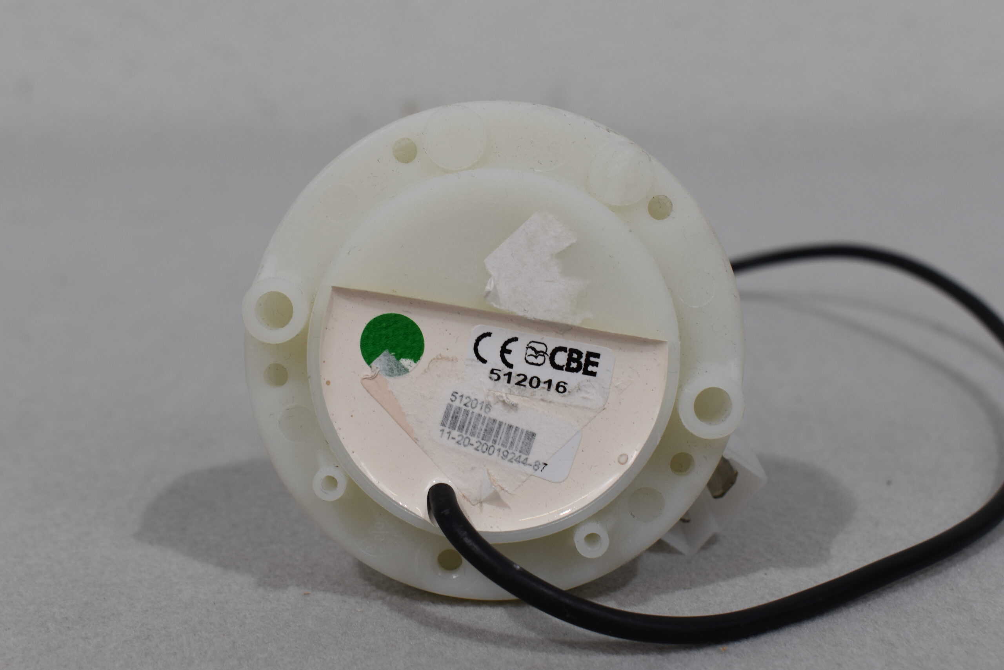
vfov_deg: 25.8
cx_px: 502
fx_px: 1464
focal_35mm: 52
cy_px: 335
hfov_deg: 37.8
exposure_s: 1/60
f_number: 8
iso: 280
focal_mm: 35
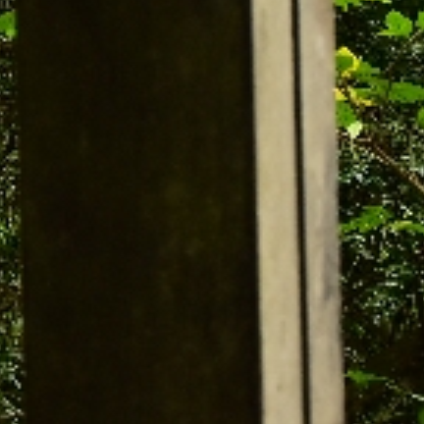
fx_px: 2370
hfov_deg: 8.0
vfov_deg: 9.9
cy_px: -193
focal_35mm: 171
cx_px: -1042
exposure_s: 1/160
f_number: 6.3
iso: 1000
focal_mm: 29
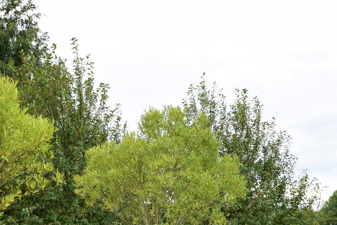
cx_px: 171
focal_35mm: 111
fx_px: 1042
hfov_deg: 18.4
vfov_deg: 12.0
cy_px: 281
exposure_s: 1/200
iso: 400
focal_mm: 29
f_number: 10
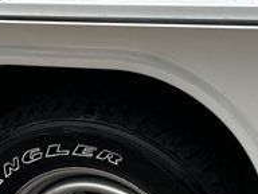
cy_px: 94
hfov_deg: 14.1
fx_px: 1036
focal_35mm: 139
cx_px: 64
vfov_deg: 10.7
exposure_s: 1/628
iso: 50
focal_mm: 5.7
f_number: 1.5
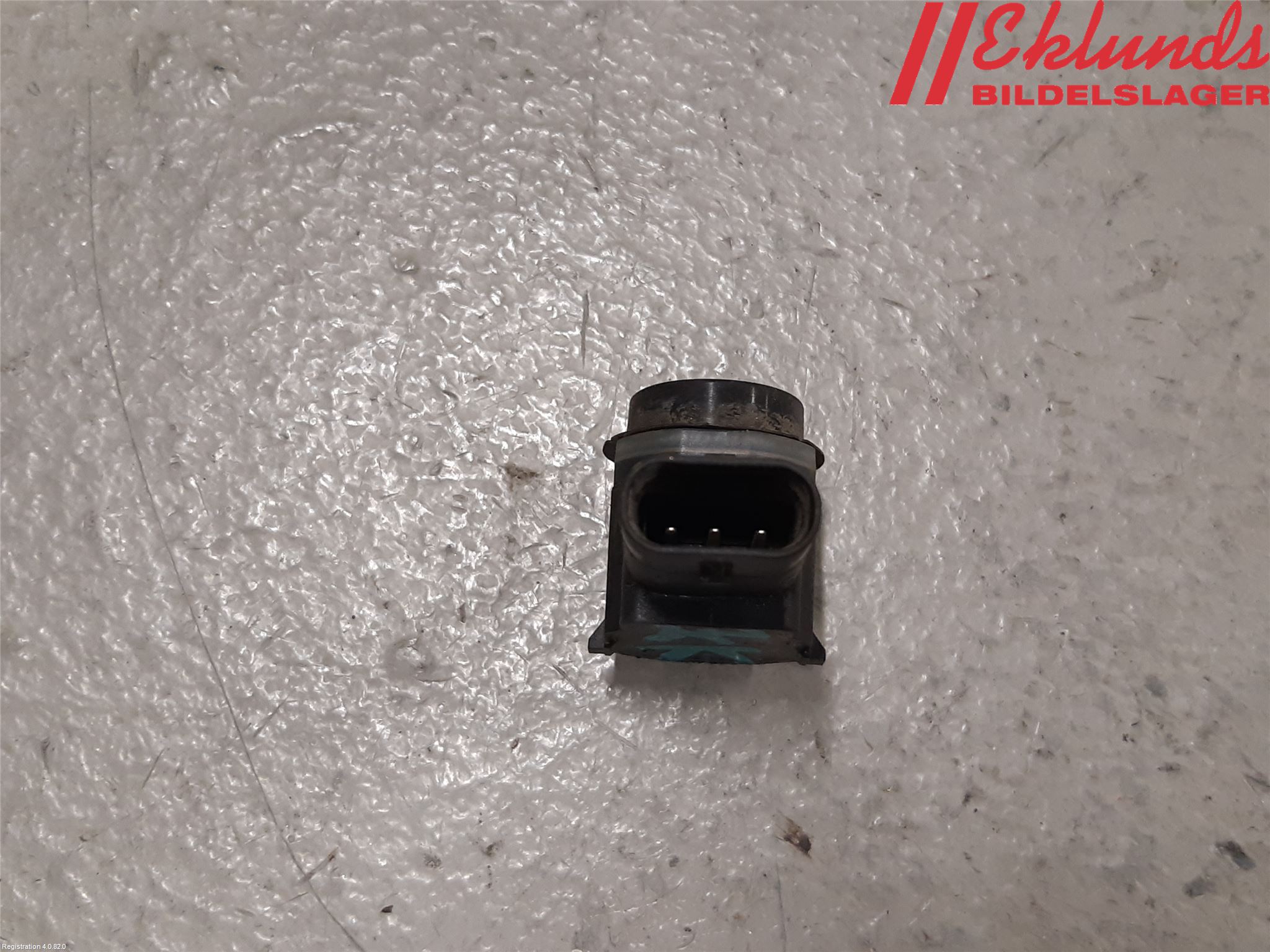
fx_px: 954
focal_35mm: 26
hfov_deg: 67.3
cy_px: 476
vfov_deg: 53.1
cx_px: 635
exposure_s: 1/50
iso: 125
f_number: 1.7
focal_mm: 3.93
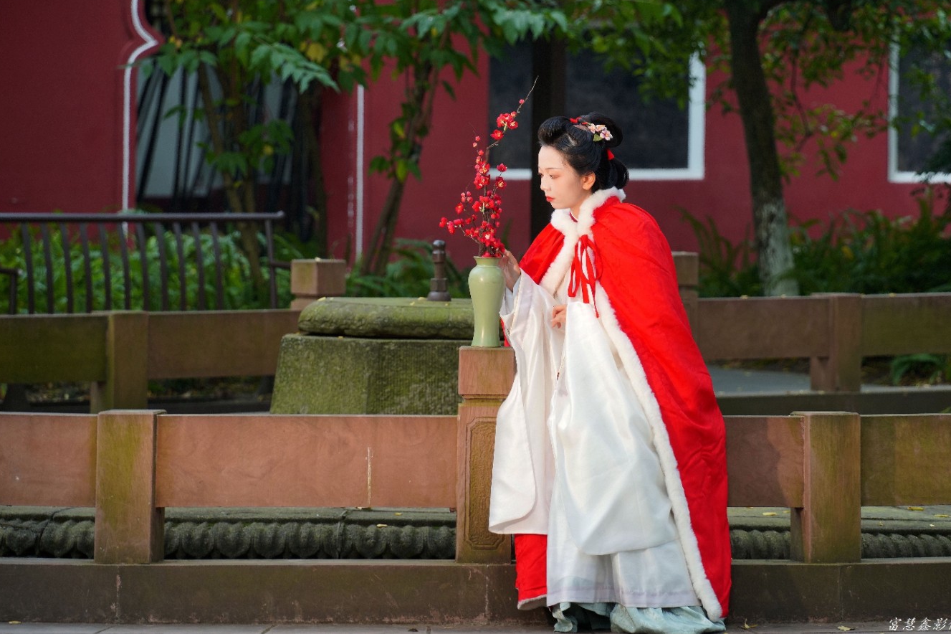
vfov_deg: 6.5
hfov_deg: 9.8
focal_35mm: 211
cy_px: 301
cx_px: 492
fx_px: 5572
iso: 100
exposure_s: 1/20
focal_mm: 200
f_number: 5.6
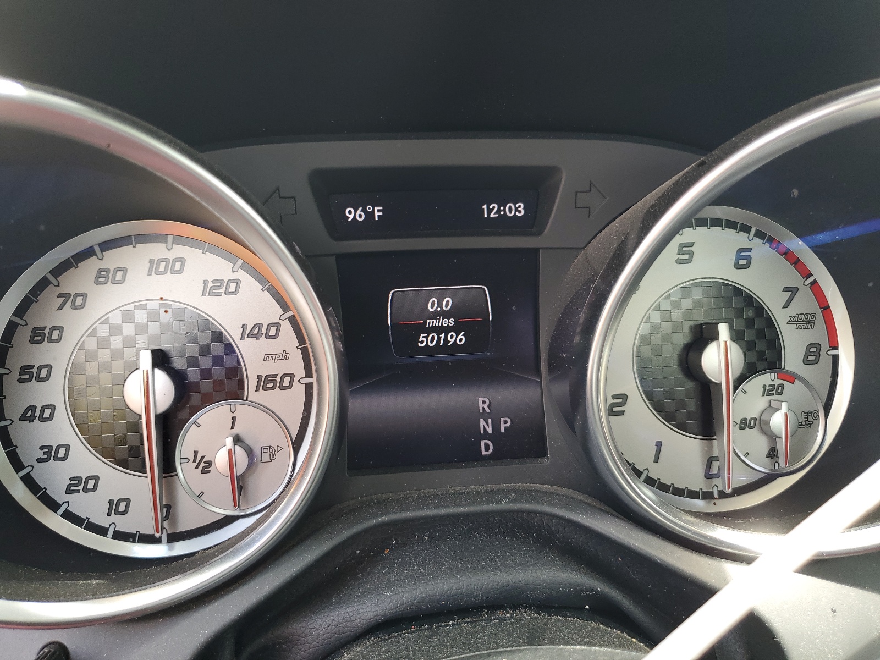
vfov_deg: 53.1
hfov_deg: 67.3
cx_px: 440
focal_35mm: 26
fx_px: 661
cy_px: 330
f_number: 1.5
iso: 52
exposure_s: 1/120
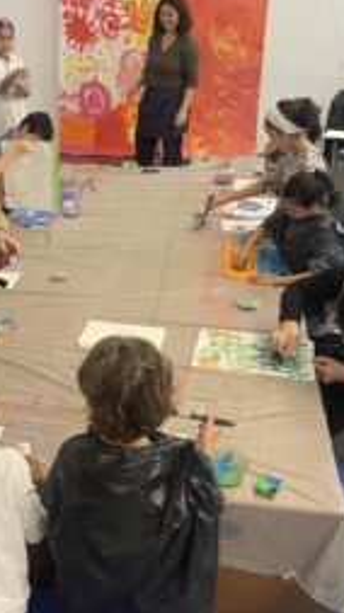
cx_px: 102
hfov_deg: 27.4
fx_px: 698
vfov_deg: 47.3
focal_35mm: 43
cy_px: 269
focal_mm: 4.2
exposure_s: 1/50
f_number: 1.6
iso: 250
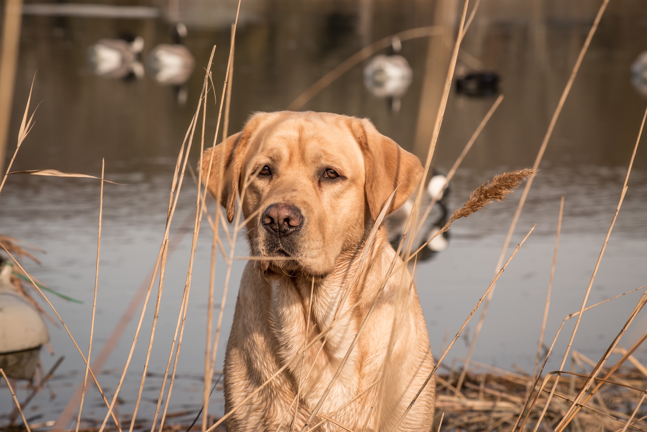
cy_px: 216
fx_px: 2965
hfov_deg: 12.5
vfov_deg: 8.3
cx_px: 324
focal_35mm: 165
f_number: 10
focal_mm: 110
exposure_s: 1/400
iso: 200
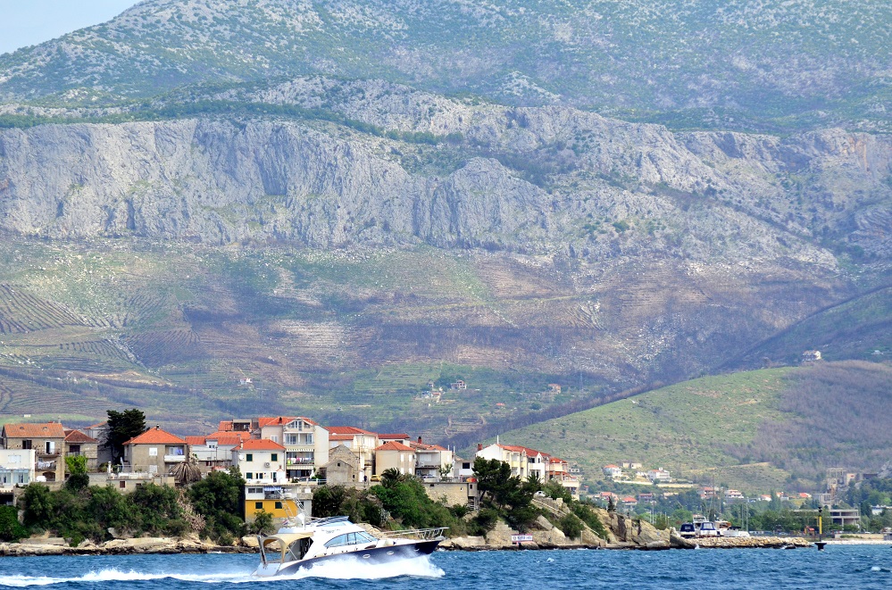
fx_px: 4301
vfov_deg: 7.8
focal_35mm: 174
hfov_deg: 11.8
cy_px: 295
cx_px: 446
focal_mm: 116
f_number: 4.8
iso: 800
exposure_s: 1/5000
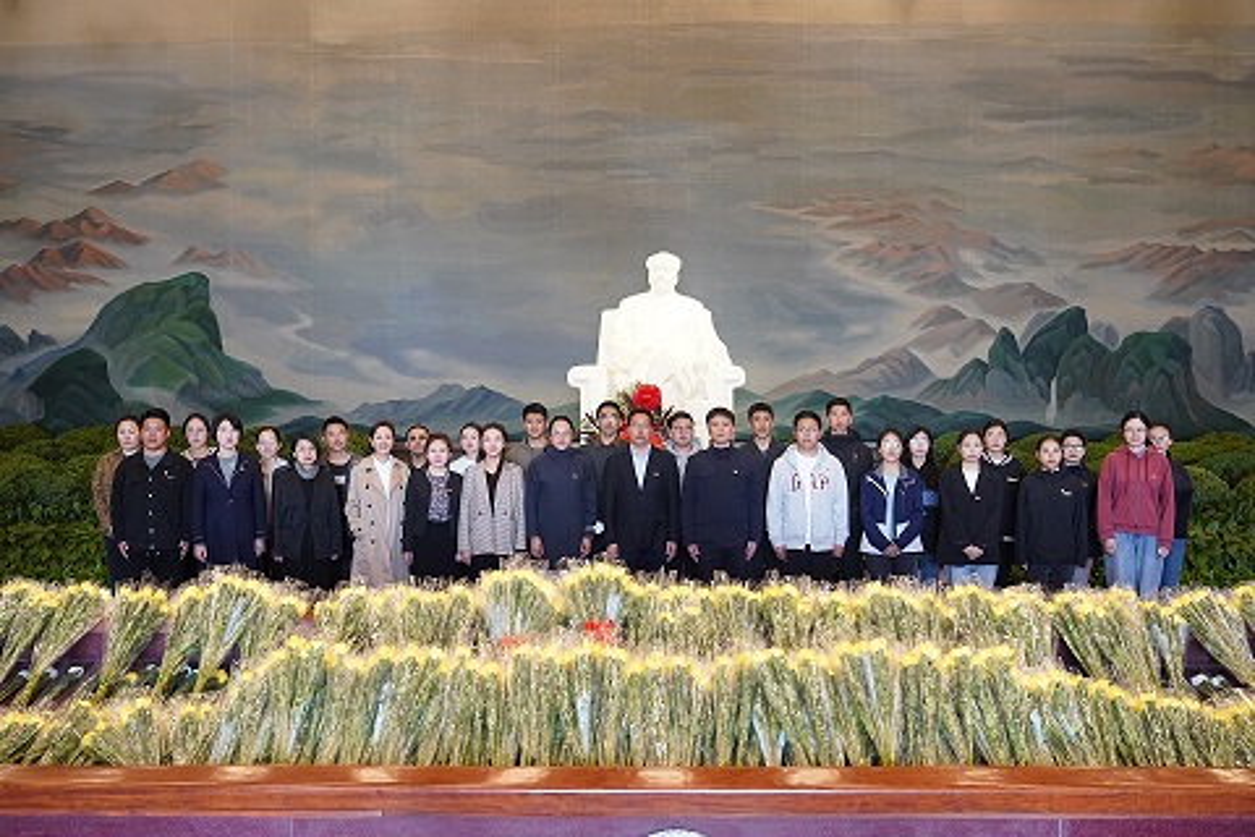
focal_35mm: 35
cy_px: 418
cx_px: 628
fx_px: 1220
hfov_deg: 54.4
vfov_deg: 37.9
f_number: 4
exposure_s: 1/100
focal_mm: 35
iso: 3200
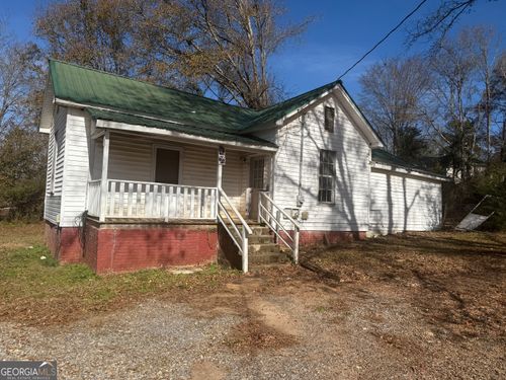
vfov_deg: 56.8
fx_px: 351
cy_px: 190
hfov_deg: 71.6
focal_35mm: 24
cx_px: 253
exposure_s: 1/7353
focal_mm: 6.76
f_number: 1.78
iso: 80
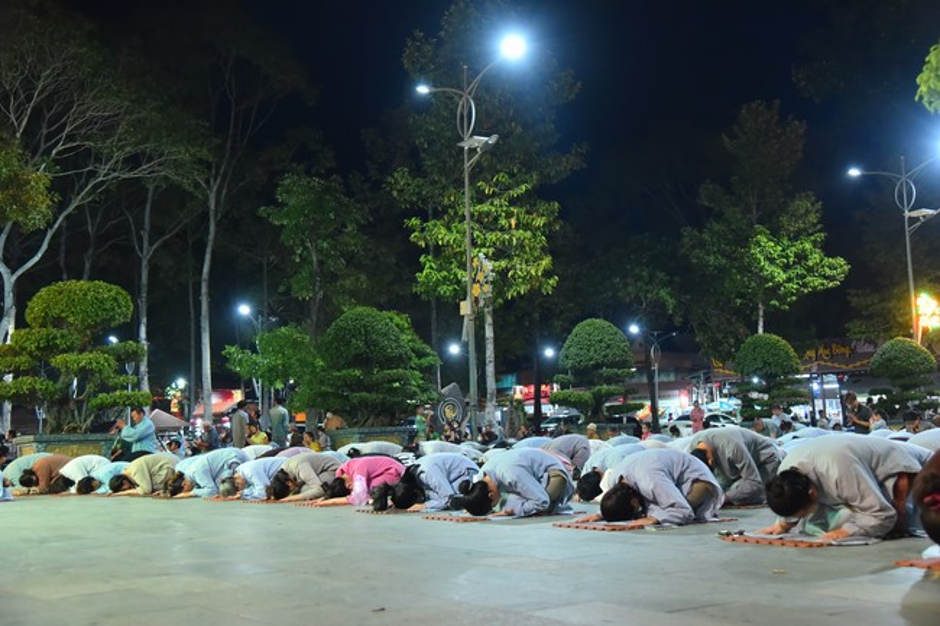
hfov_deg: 48.5
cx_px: 470
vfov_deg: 33.4
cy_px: 313
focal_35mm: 40
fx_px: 1044
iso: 2000
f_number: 4.5
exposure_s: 1/50
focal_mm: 40
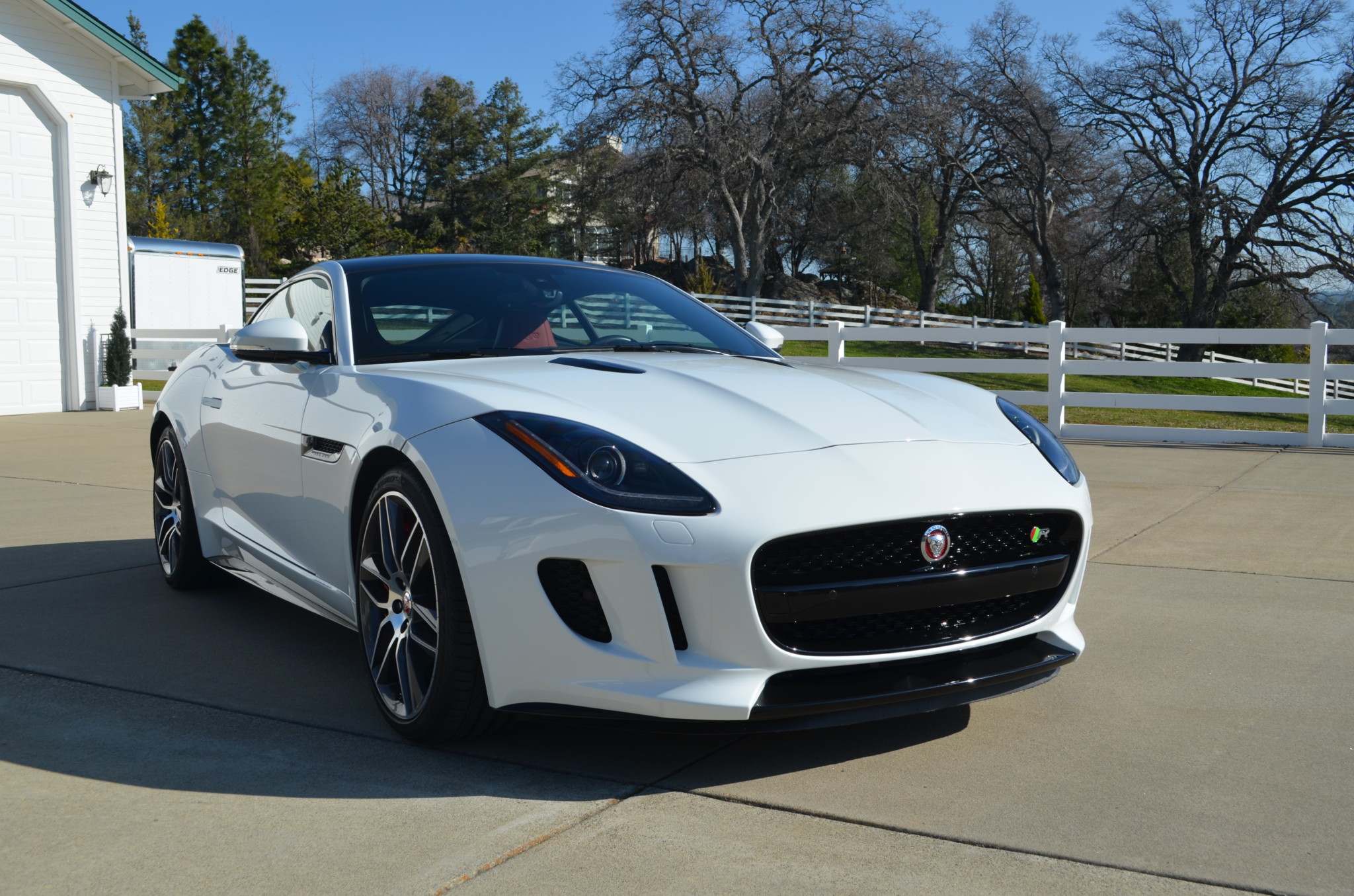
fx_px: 1351
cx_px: 677
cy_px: 448
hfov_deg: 53.2
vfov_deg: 36.7
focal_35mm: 36
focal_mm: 24
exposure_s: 1/250
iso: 100
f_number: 8
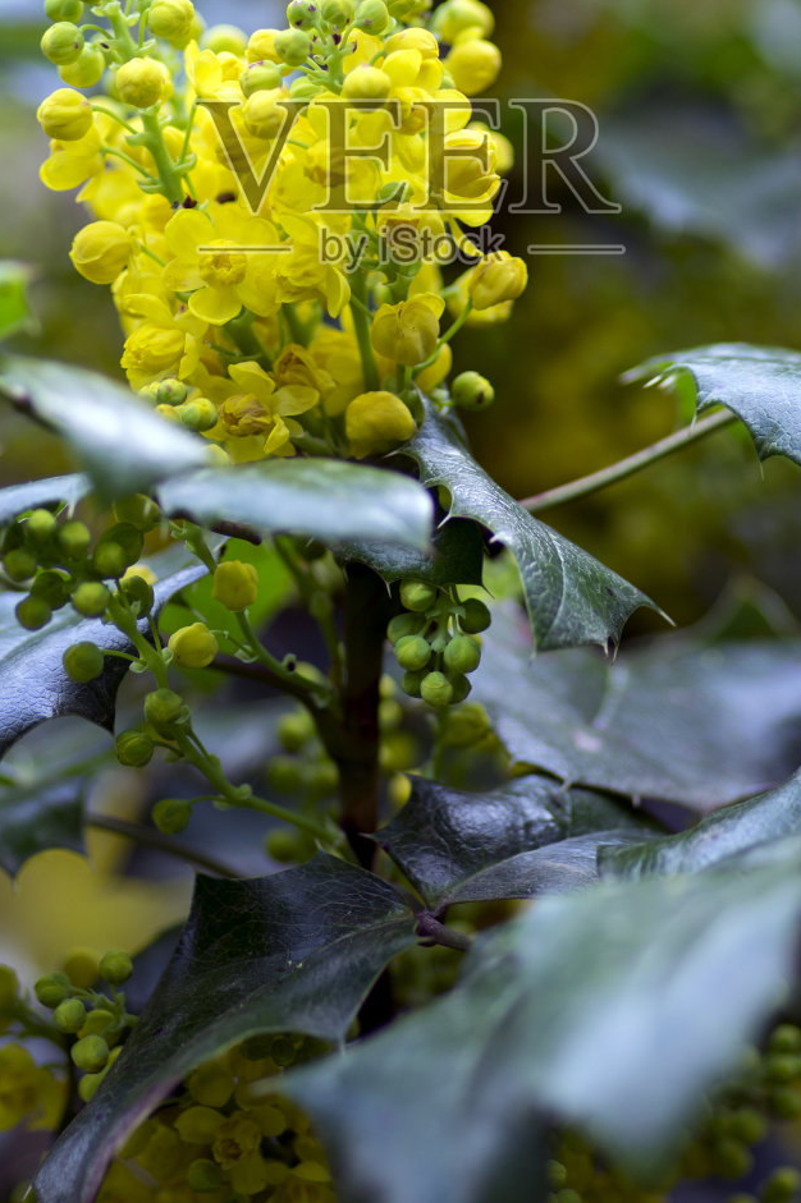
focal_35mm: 255
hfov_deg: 5.4
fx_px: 8523
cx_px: 409
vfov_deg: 8.1
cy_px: 187
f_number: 3.5
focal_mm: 100
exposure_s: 1/250
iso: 100
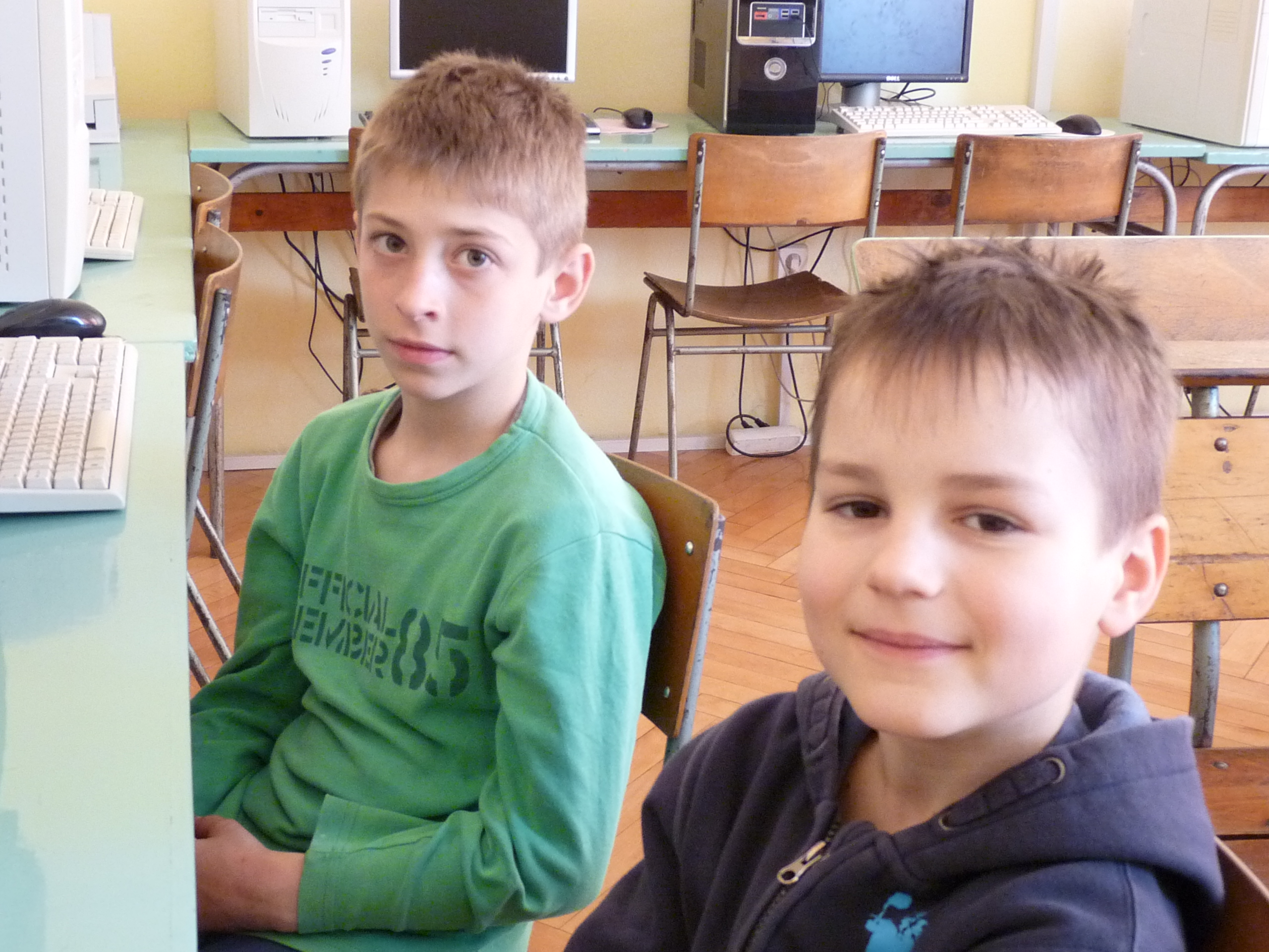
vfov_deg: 30.9
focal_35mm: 47
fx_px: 1723
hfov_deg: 40.4
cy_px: 476
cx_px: 634
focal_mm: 6
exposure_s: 1/30
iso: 400
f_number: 3
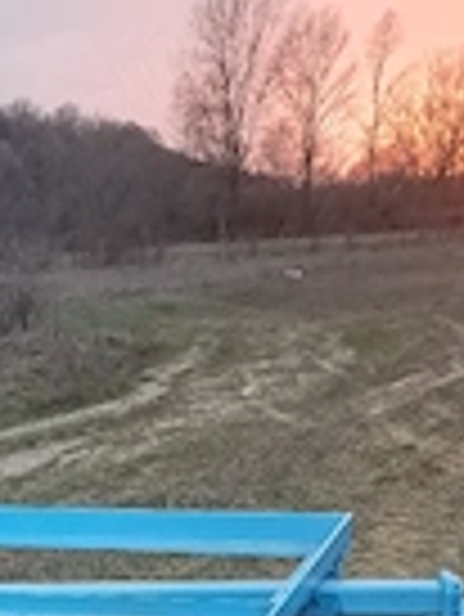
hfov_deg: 19.7
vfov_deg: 23.9
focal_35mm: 70
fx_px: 1249
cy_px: 827
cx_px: -108
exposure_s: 1/50
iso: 200
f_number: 1.8
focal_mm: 5.23
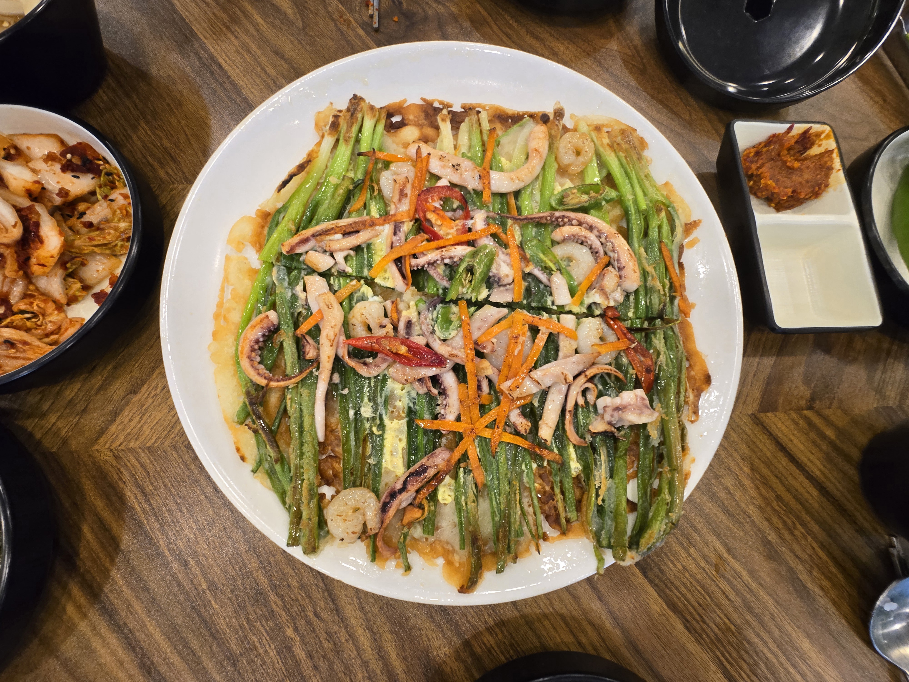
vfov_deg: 89.9
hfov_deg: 106.2
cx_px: 454
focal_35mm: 13
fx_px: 341
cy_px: 341
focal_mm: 1.7
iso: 100
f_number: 2.2
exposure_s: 1/60.2
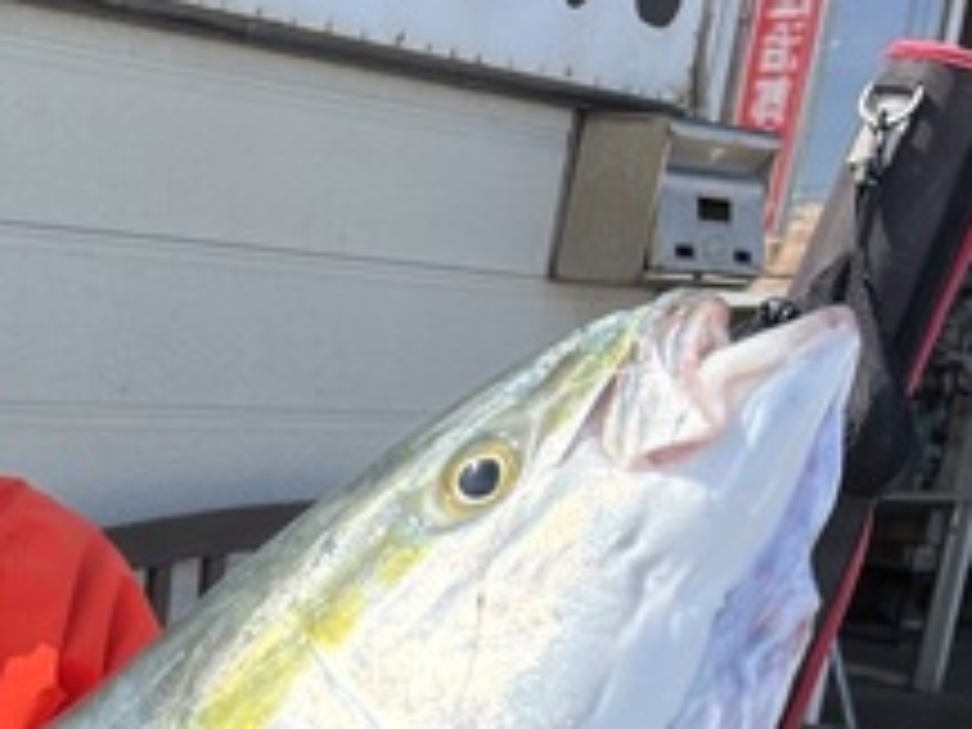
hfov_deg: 21.9
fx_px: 2162
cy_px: 724
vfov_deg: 18.6
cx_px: -405
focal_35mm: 77
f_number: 1.6
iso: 50
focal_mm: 5.96
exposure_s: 1/3021
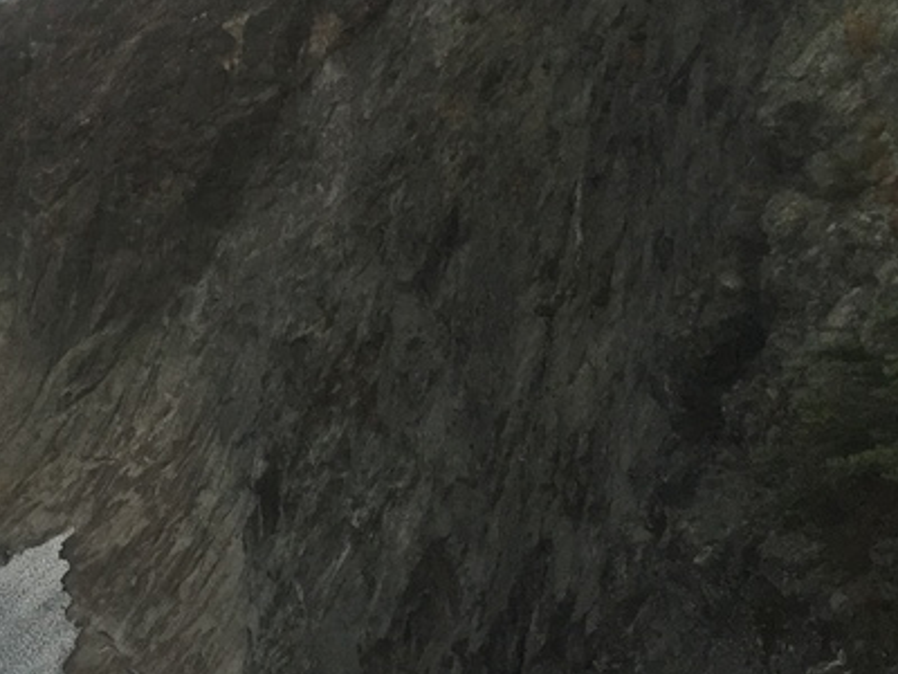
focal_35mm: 58
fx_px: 1505
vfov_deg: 24.6
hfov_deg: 31.7
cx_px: 90
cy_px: 85
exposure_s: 1/30
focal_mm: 4.15
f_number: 2.2
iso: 50
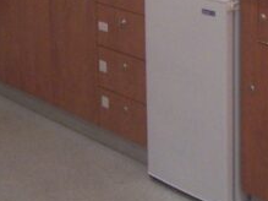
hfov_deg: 16.0
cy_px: -58
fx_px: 944
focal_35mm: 122
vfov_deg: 11.8
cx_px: 243
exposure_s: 1/90
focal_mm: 5.6
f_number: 2.7
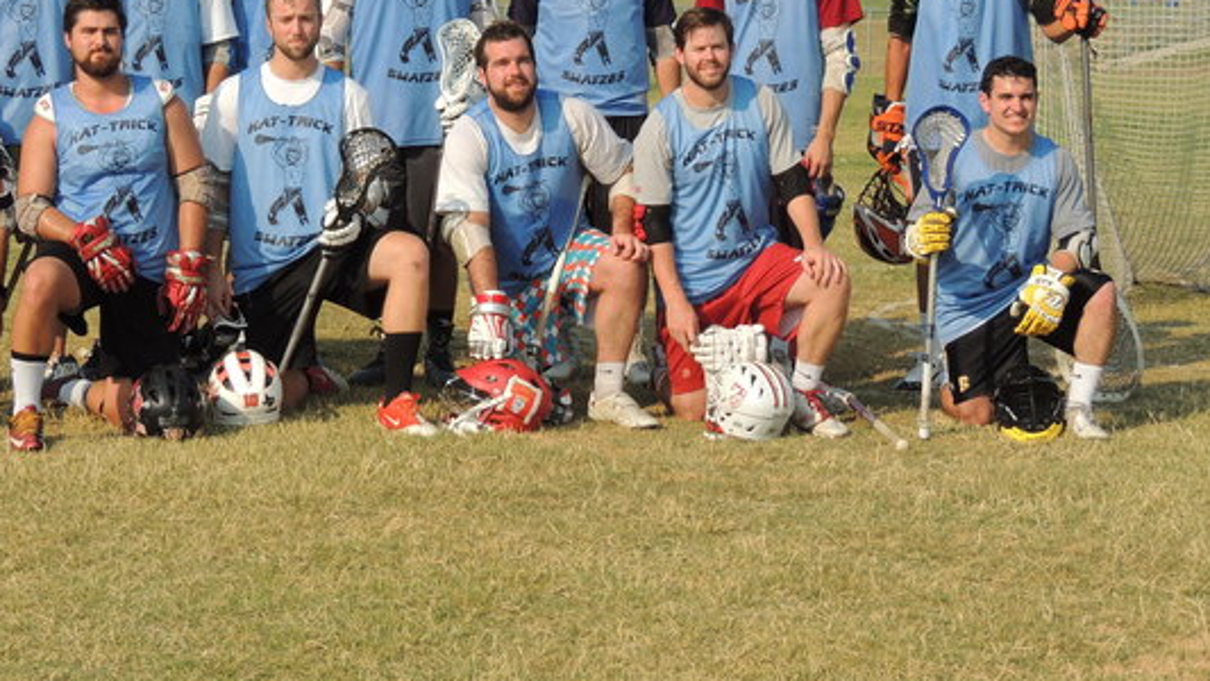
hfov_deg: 20.7
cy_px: 148
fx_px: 3305
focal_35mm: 103
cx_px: 452
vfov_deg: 11.7
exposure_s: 1/800
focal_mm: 12.4
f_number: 3.9
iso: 100
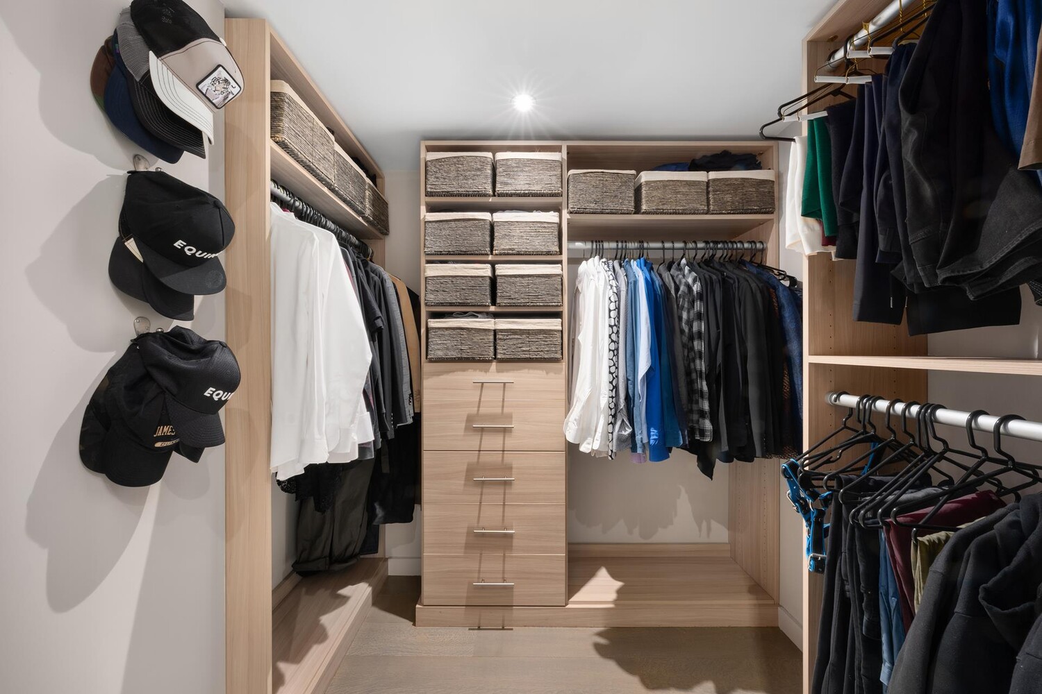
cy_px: 347
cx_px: 521
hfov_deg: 108.3
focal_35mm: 13
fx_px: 376
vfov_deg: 85.4
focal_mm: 13
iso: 640
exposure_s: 8
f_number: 16
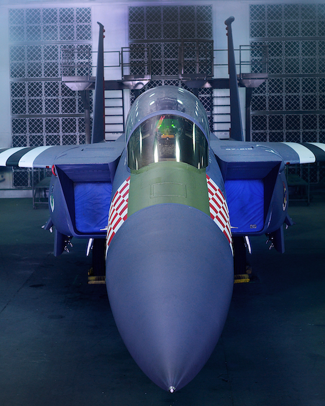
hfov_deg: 30.2
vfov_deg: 37.3
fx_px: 601
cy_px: 202
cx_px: 169
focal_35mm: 50
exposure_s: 1/320
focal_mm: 35
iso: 500
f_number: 2.5
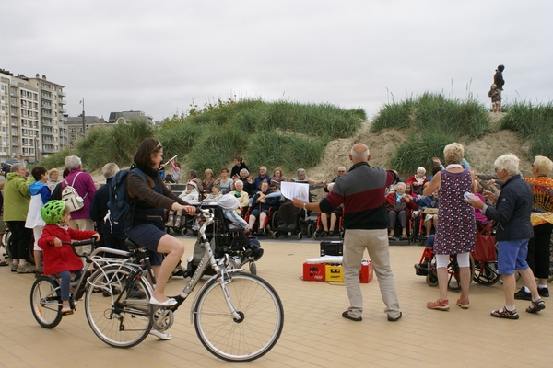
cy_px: 184
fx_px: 599
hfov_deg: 49.6
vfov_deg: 34.2
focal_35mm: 39
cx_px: 276
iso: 100
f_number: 5.6
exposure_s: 1/200
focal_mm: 26
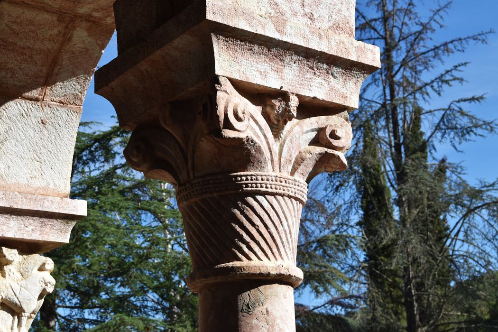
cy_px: 166
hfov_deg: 29.2
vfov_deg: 19.7
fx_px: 954
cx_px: 249
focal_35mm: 69
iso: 200
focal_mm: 46
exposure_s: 1/400
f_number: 9
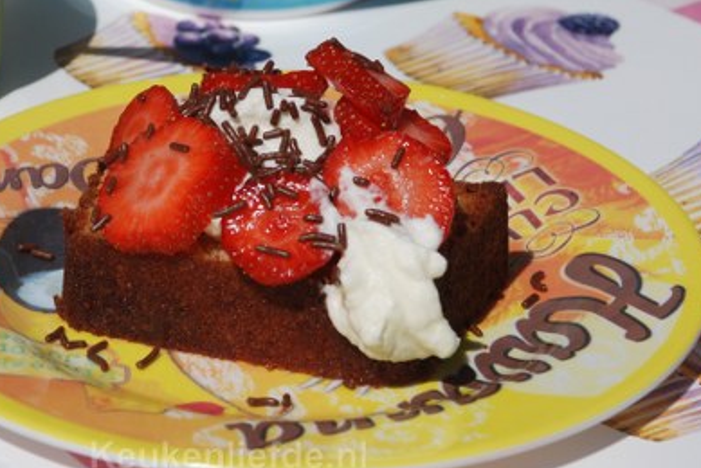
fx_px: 3834
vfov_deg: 7.0
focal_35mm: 197
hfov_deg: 10.4
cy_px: 115
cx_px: 229
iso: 160
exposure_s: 1/1000
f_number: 8
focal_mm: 85
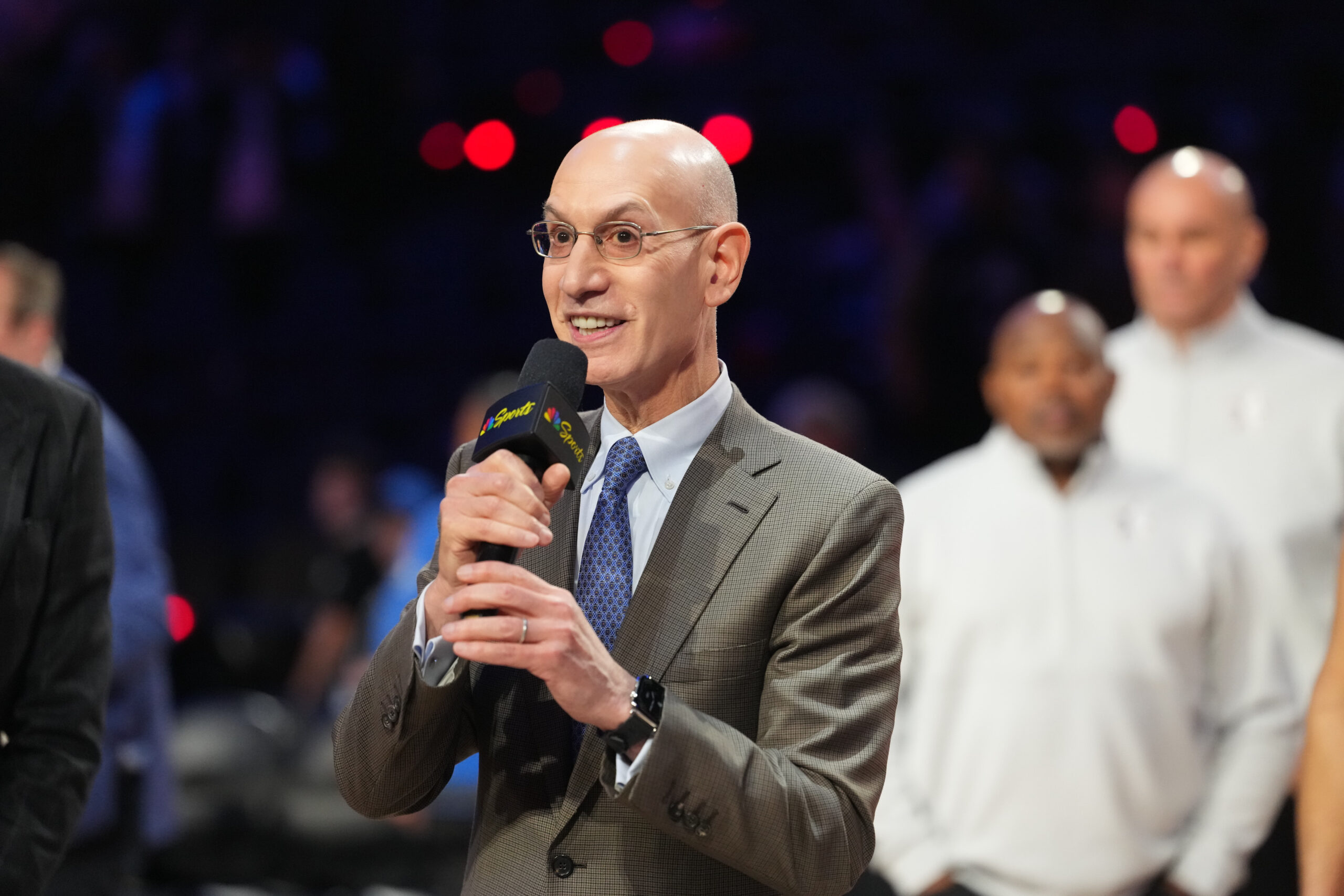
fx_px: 5600
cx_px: 672
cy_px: 448
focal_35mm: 150
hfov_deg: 13.7
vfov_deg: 9.1
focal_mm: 150
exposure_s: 1/2000
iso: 5000
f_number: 2.5
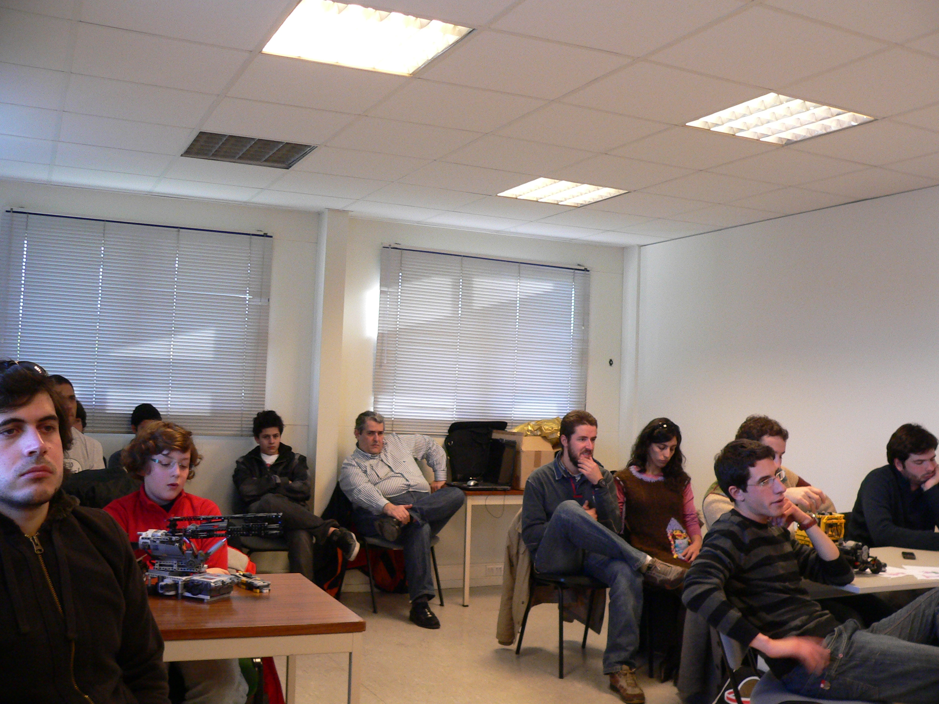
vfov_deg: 39.7
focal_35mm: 36
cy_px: 352
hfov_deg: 51.4
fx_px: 977
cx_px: 470
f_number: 2.8
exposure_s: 1/30
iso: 200
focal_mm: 6
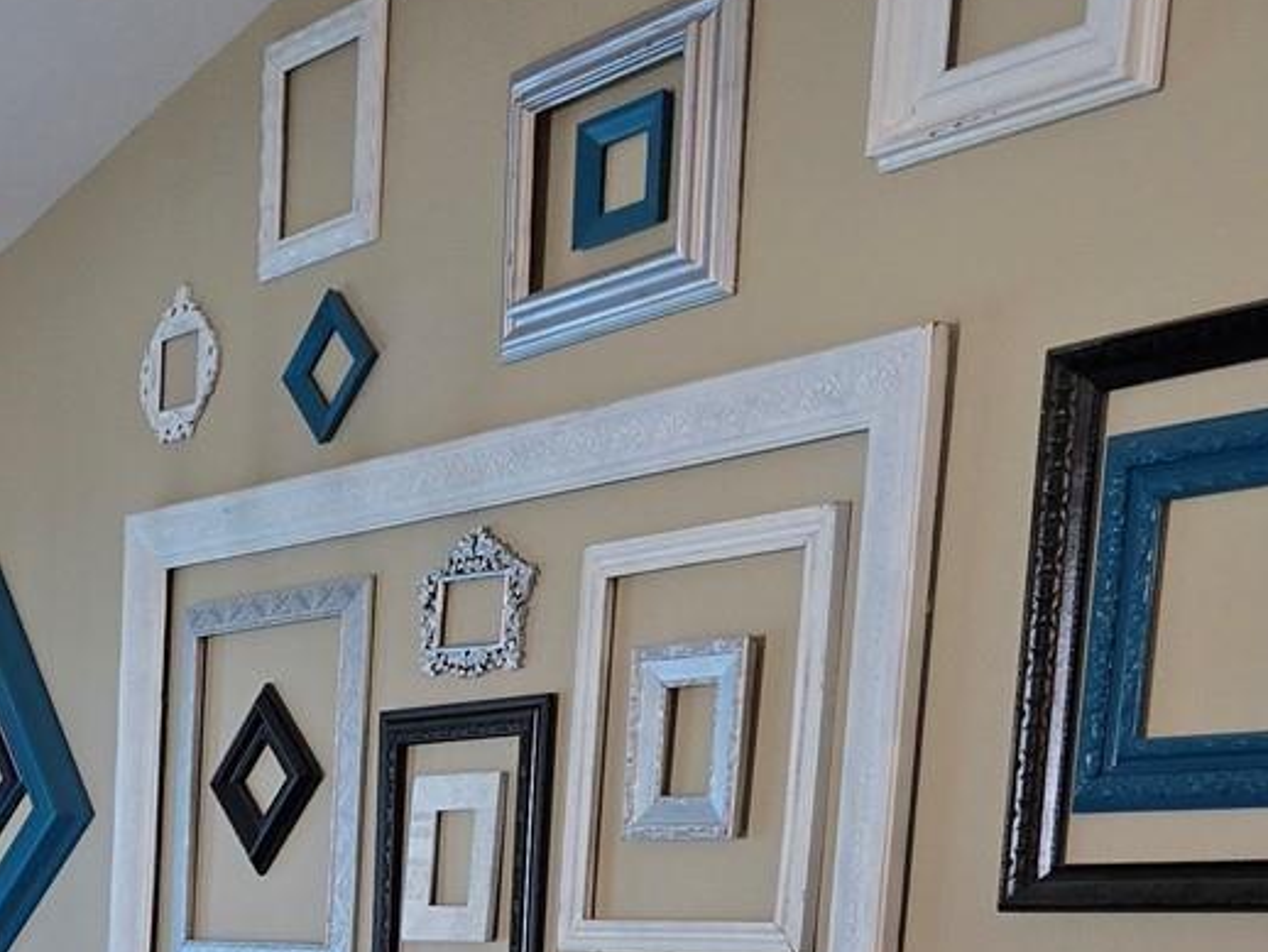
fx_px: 2602
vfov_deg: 18.5
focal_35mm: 71
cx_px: -316
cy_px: 1393
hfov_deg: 24.4
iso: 640
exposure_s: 1/120
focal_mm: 6.3
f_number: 1.7
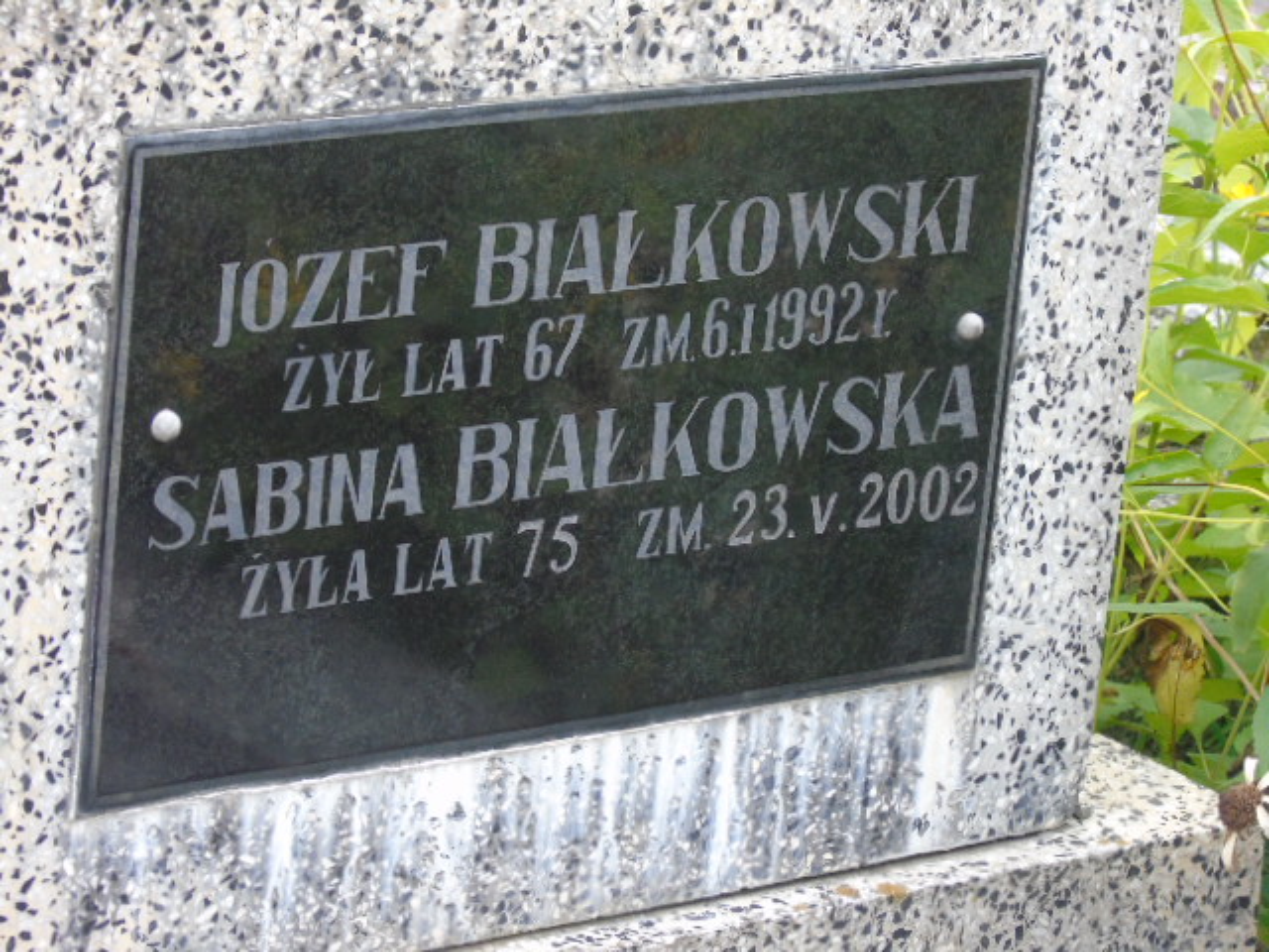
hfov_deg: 12.2
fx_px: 5939
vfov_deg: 9.2
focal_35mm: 162
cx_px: 634
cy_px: 476
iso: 400
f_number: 4.9
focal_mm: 29
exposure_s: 1/80
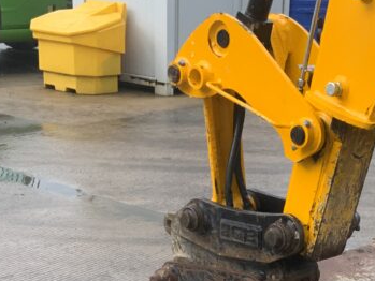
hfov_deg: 22.7
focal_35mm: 85
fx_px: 921
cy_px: 373
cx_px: 299
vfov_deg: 16.4
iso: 16
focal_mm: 3
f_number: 1.8
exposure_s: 1/442
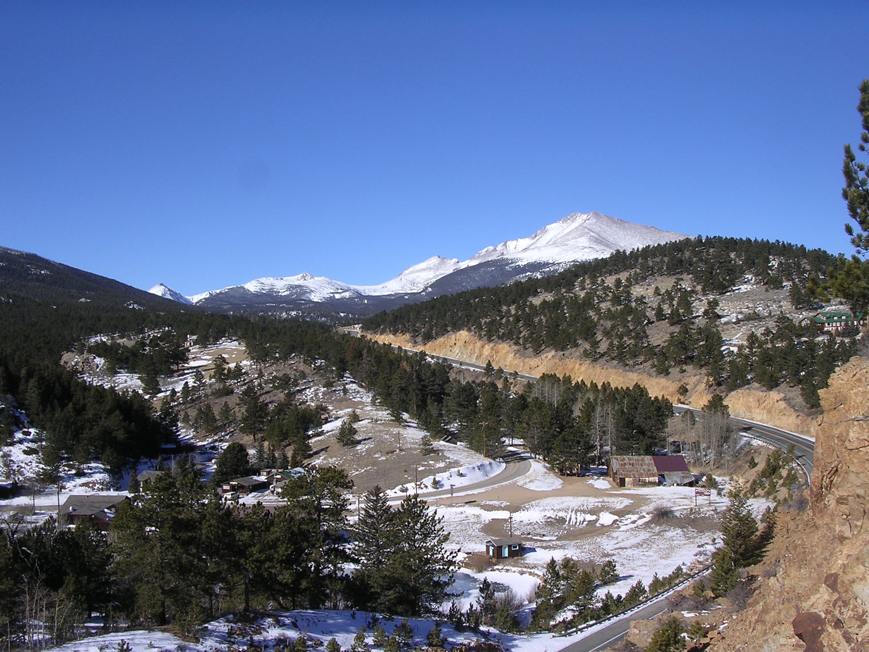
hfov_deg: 49.0
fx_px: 954
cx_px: 434
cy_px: 326
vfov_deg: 37.7
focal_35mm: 38
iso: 100
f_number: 5.6
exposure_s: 1/385
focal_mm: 5.8
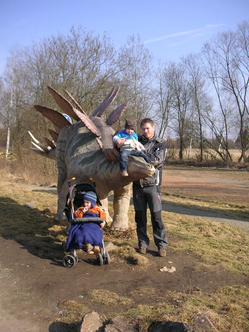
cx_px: 124
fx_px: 355
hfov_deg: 38.7
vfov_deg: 50.1
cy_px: 166
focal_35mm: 37
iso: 50
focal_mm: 6.1
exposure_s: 1/750
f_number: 2.8
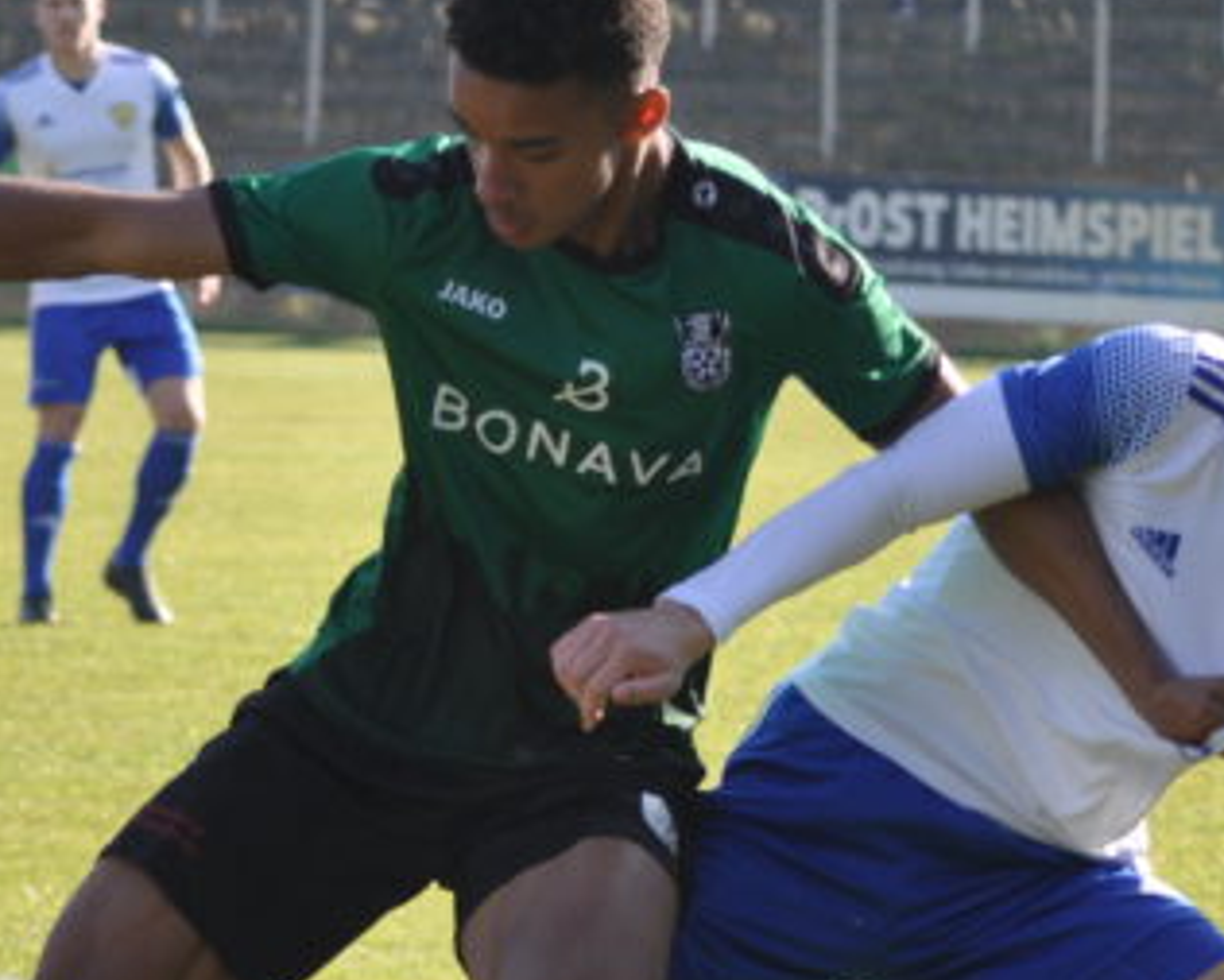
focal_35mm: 364
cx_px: 453
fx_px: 13190
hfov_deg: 5.3
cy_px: 829
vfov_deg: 4.3
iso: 200
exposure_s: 1/500
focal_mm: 80
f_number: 5.6
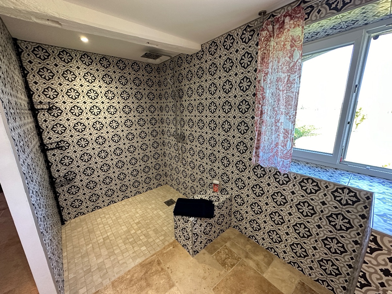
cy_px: 147
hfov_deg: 102.1
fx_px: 159
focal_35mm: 14
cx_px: 196
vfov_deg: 85.7
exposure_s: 1/99
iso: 250
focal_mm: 2.22
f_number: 2.2
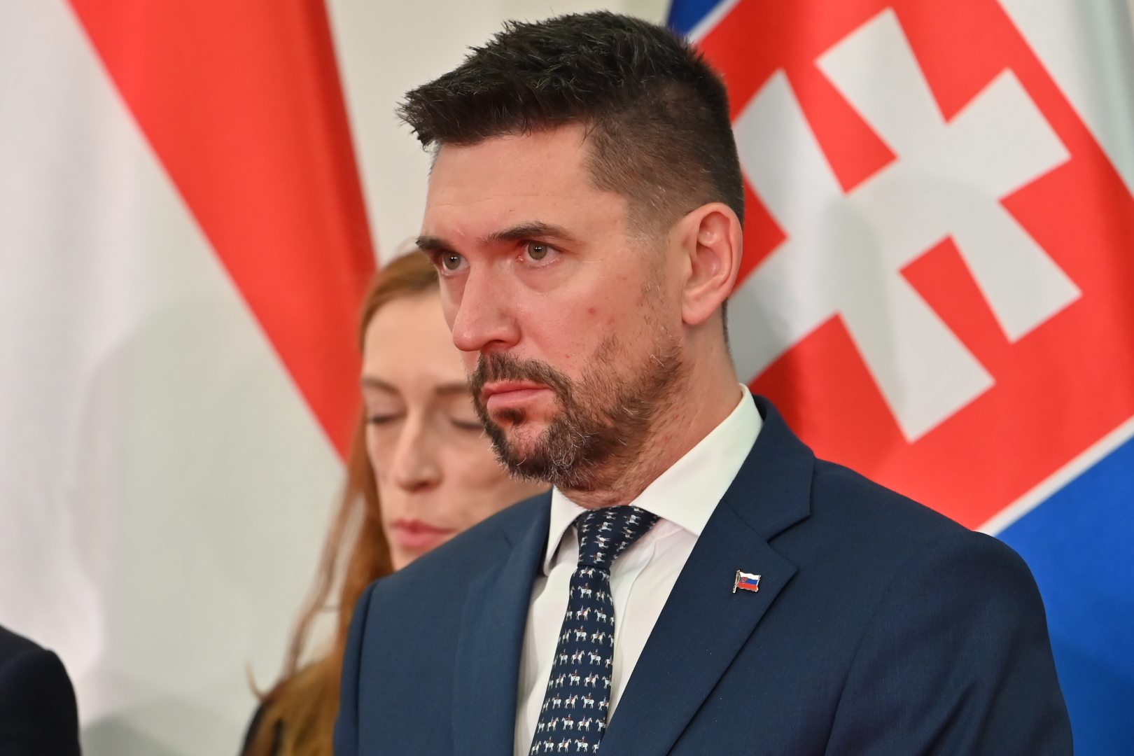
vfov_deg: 7.6
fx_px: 5670
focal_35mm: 180
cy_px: 378
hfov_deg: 11.4
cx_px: 567
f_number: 2.8
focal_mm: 180
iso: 640
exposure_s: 1/200
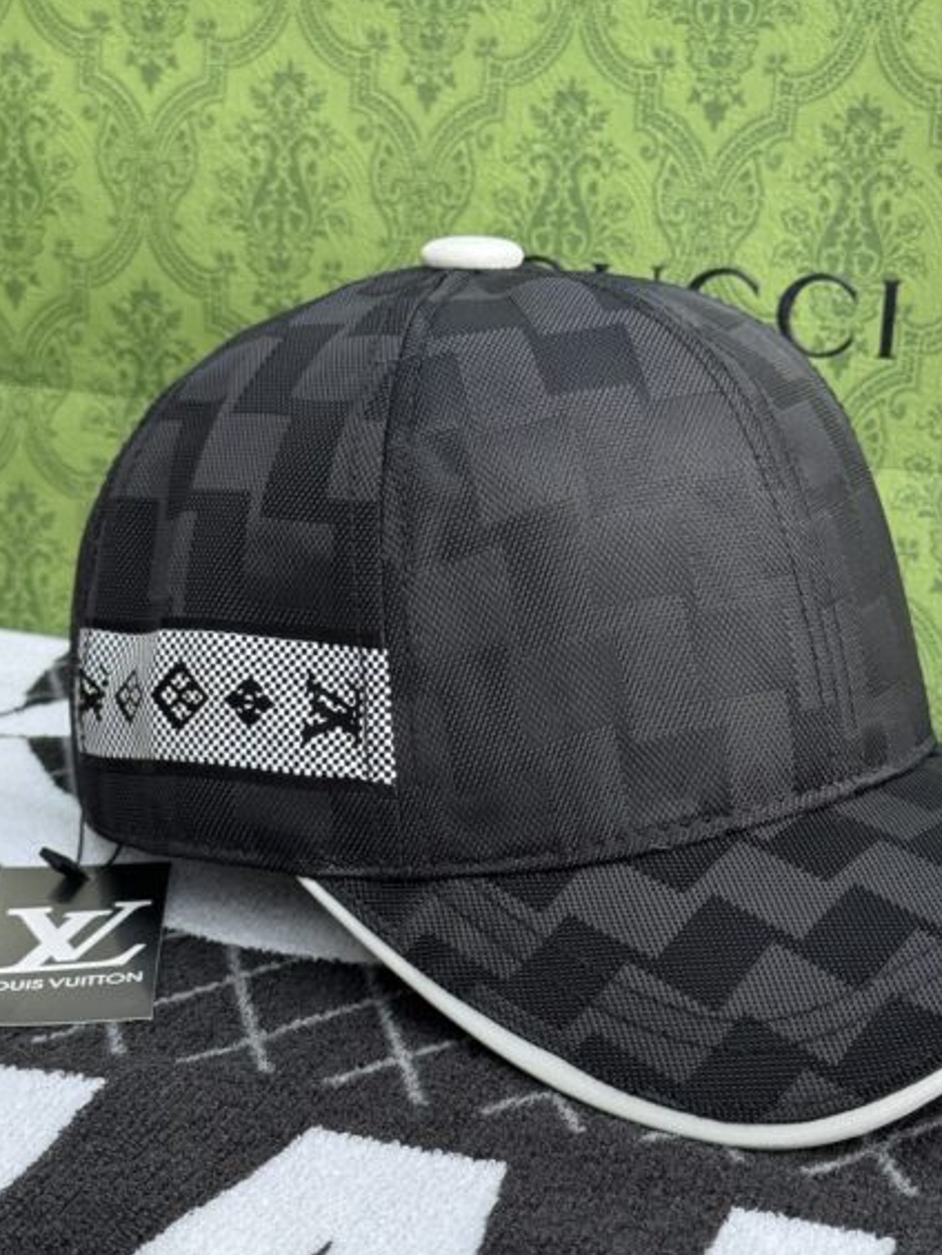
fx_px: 2466
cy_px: 840
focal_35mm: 68
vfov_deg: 28.4
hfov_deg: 21.5
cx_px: 622
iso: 64
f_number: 1.78
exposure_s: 1/980
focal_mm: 6.76
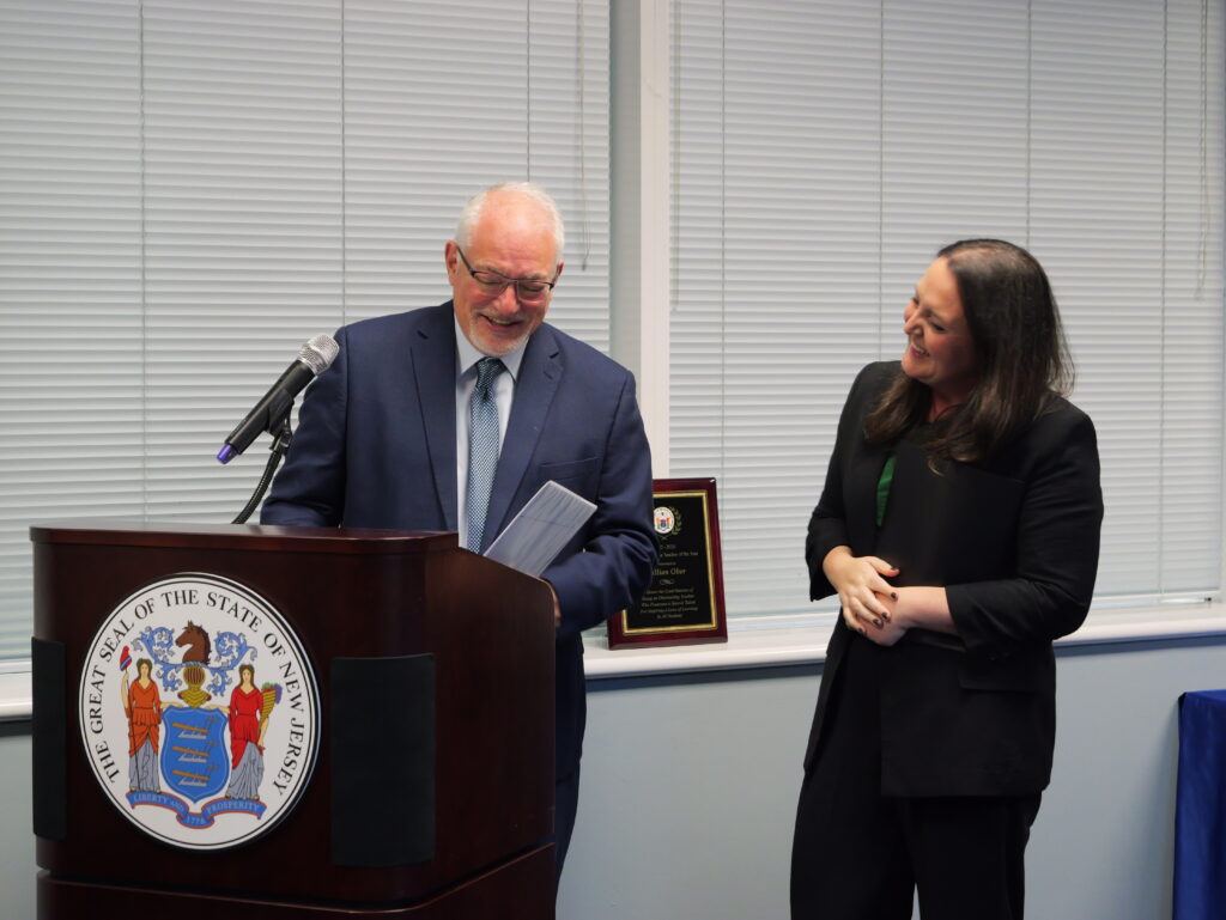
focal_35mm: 68
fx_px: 2409
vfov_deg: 21.6
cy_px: 460
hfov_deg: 28.5
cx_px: 613
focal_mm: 34
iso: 2000
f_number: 3.8
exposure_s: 1/80
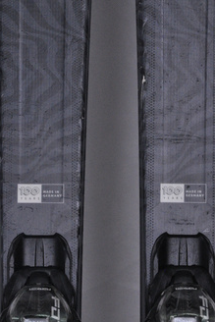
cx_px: 110
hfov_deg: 6.4
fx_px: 1930
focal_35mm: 216
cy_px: 158
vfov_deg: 9.5
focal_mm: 105
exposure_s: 1/125
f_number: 11
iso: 3200
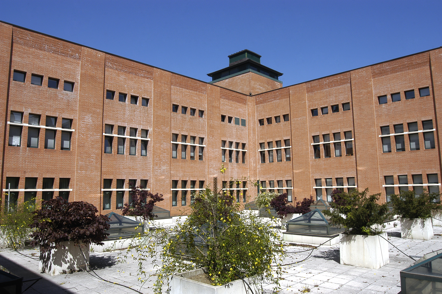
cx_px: 221
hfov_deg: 70.5
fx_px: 313
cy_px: 147
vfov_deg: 50.3
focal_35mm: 26
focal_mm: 17
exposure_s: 1/400
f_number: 8
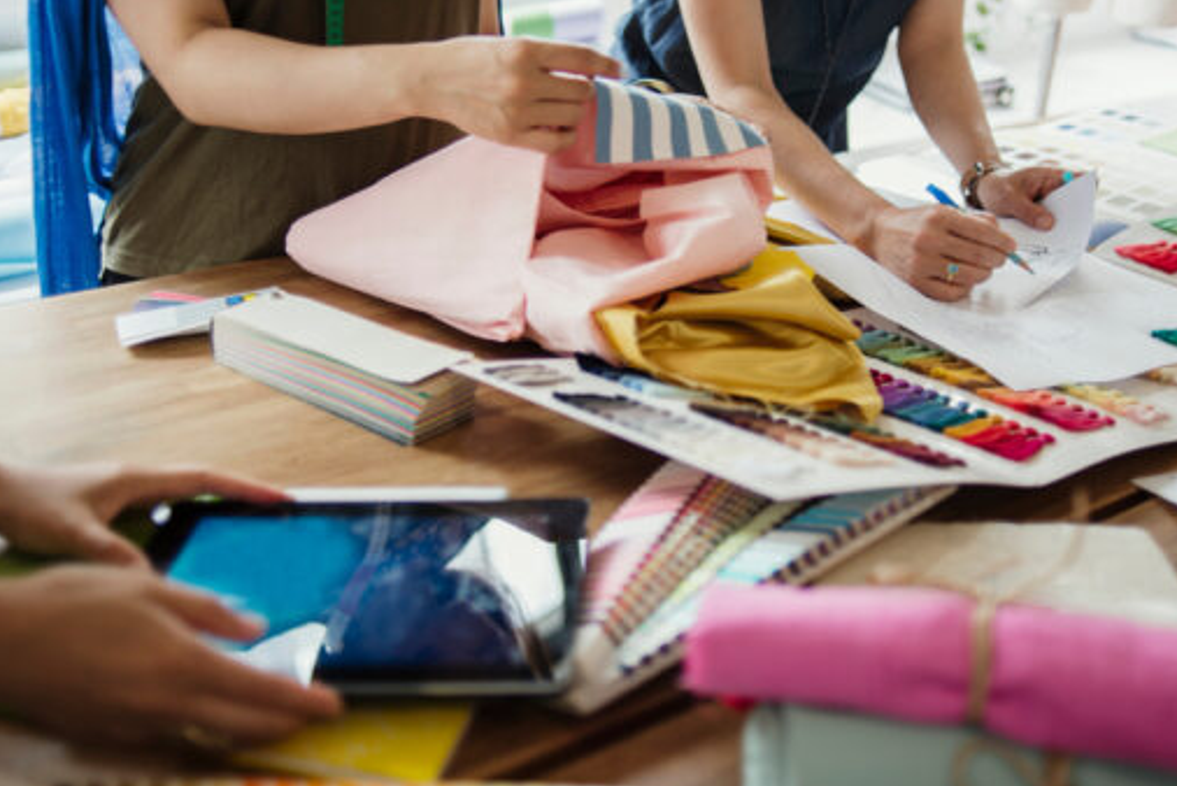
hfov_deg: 43.5
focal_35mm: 45
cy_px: 370
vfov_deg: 29.9
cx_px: 654
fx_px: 1472
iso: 200
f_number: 2
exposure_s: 1/125
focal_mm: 35
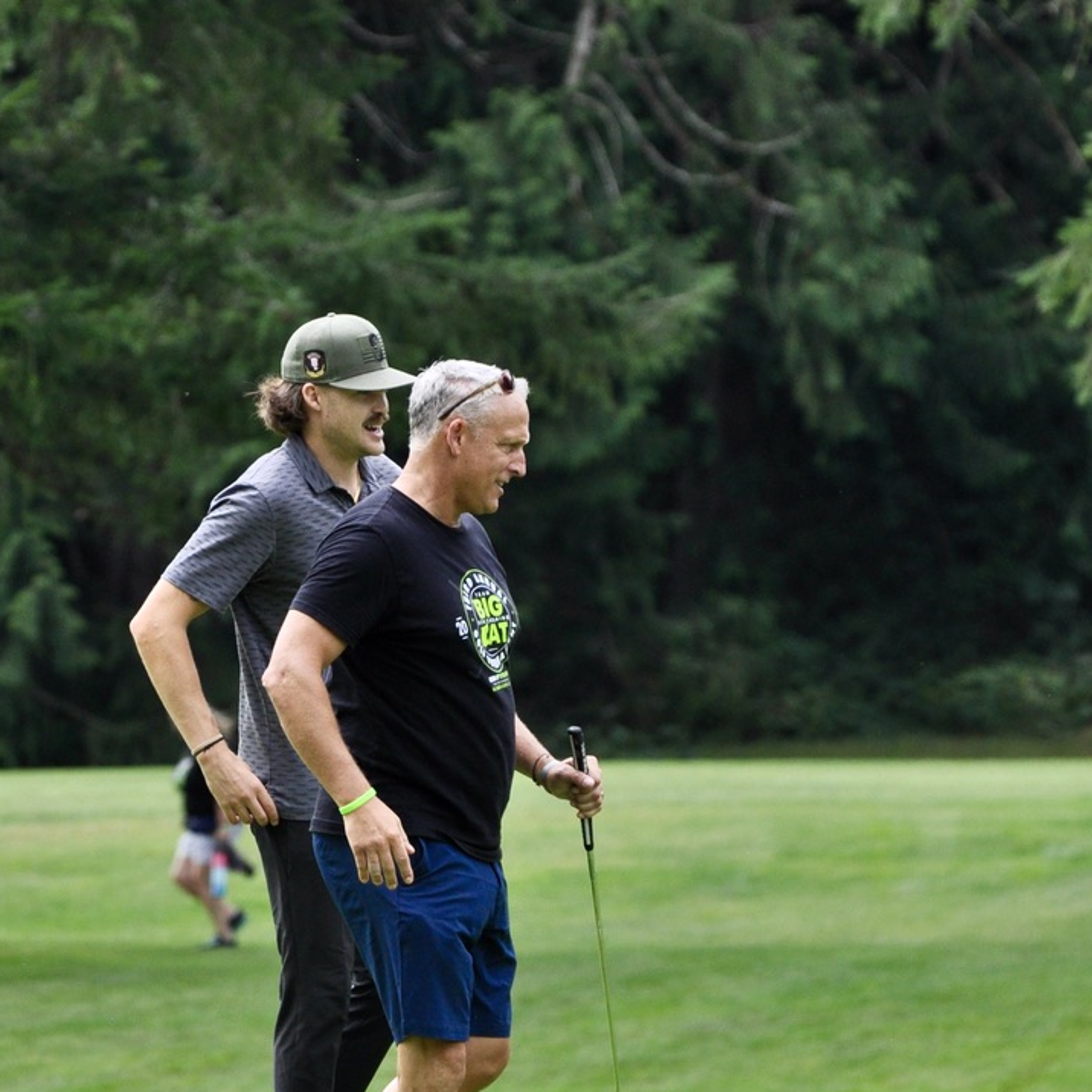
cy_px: 756
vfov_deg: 5.0
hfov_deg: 5.0
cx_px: 546
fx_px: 12420
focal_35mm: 348
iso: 400
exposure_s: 1/1250
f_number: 5
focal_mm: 180
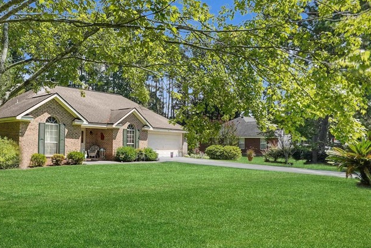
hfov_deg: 64.4
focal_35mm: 28
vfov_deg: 46.4
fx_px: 289
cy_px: 140
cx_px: 137
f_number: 9
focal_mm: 16
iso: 1000
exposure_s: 1/1000
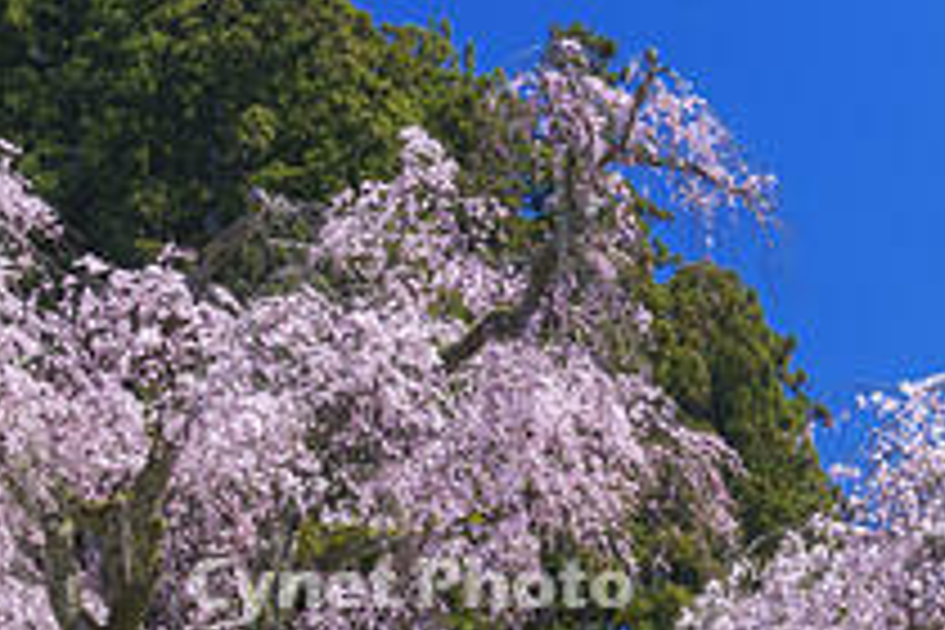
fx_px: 3596
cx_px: 439
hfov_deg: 15.0
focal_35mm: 137
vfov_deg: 10.0
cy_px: 572
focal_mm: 48
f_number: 11
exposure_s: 1/30
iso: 100
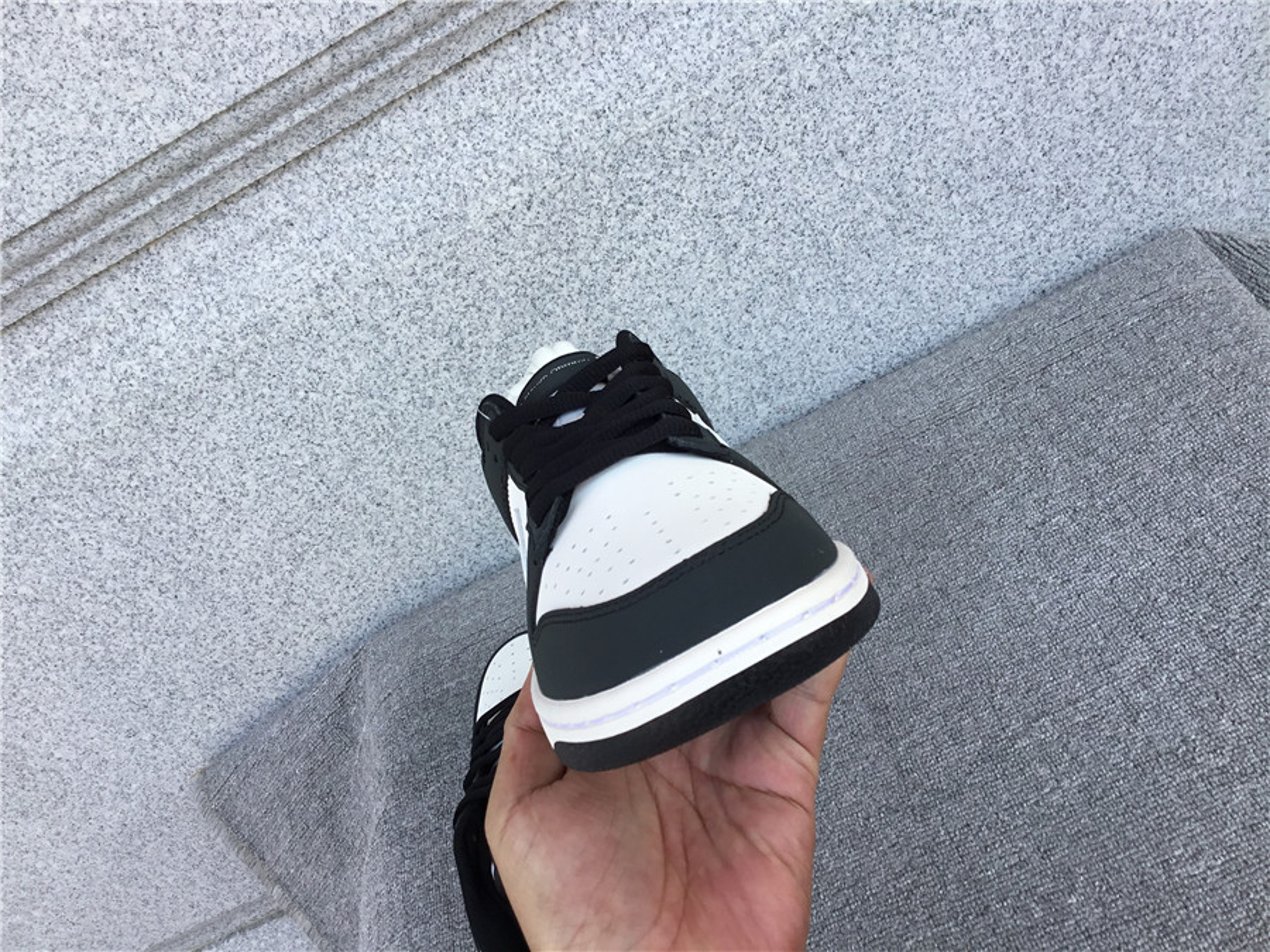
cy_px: 476
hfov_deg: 58.4
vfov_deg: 45.4
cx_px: 635
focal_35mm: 31
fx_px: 1137
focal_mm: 3.3
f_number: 2.4
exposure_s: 1/281
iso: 25
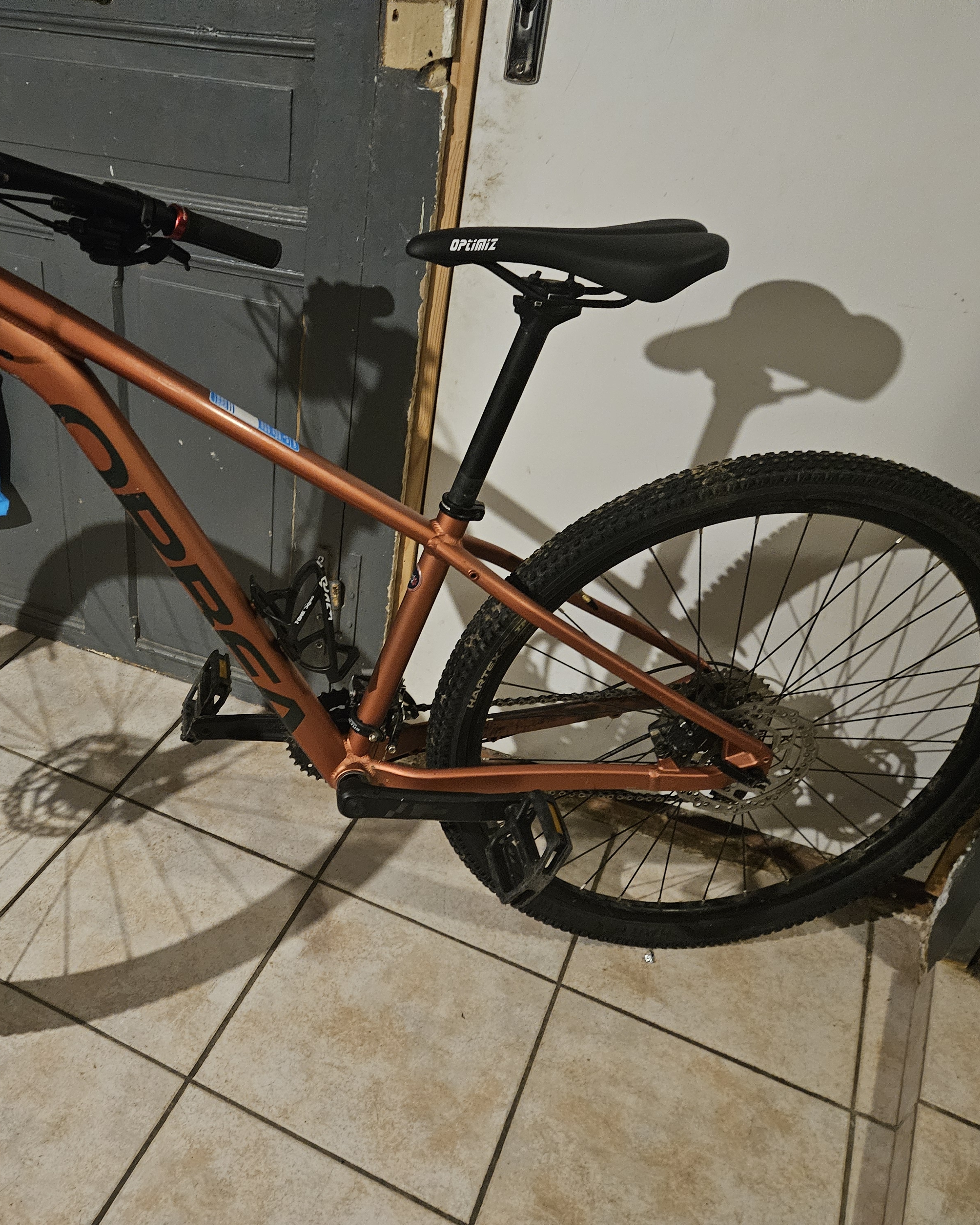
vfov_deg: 58.8
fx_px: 1087
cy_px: 611
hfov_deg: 47.2
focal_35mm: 30
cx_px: 276
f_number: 1.8
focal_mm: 5.4
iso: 1250
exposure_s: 1/25
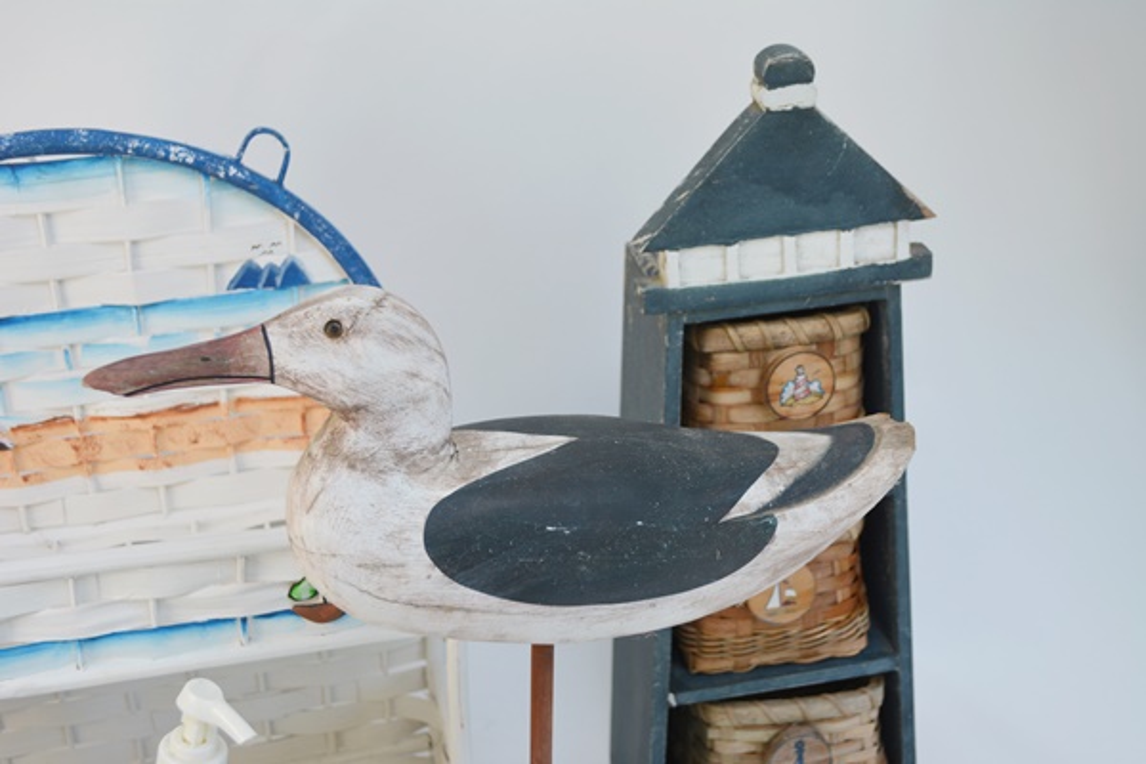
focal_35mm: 48
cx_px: 573
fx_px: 1528
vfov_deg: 28.1
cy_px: 382
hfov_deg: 41.1
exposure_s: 1/125
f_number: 5.6
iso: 220
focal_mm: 32
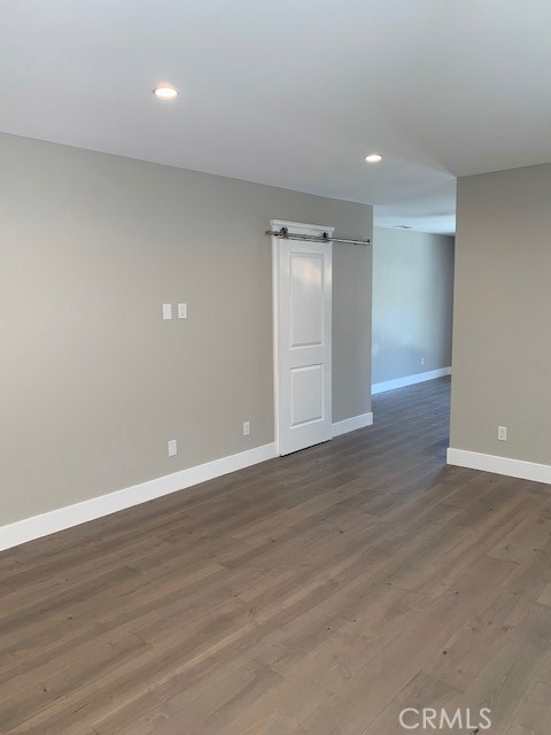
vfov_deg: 67.3
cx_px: 276
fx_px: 552
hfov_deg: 53.1
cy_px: 368
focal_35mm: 26
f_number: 1.8
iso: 50
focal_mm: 4.25
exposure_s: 1/60
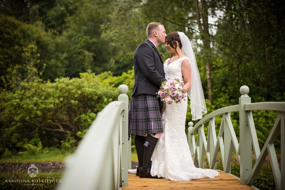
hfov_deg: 39.6
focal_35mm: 50
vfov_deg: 27.0
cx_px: 142
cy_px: 95
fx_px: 396
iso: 140
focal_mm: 50
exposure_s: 1/400
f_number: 2
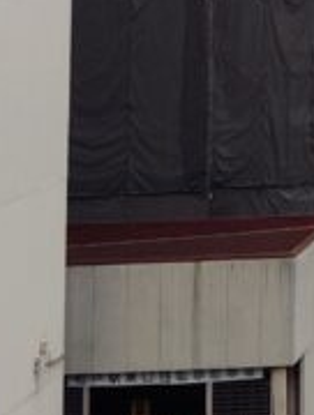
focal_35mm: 159
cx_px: 715
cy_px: -270
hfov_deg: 8.7
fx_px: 1914
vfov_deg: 11.7
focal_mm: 4.22
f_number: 1.8
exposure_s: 1/405
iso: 50
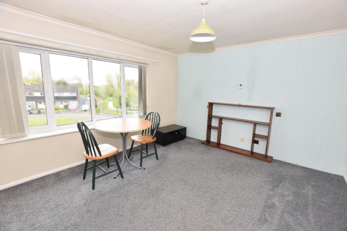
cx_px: 174
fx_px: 145
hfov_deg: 100.4
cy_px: 116
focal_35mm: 15
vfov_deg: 77.3
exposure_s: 1/200
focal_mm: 10
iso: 220
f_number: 5
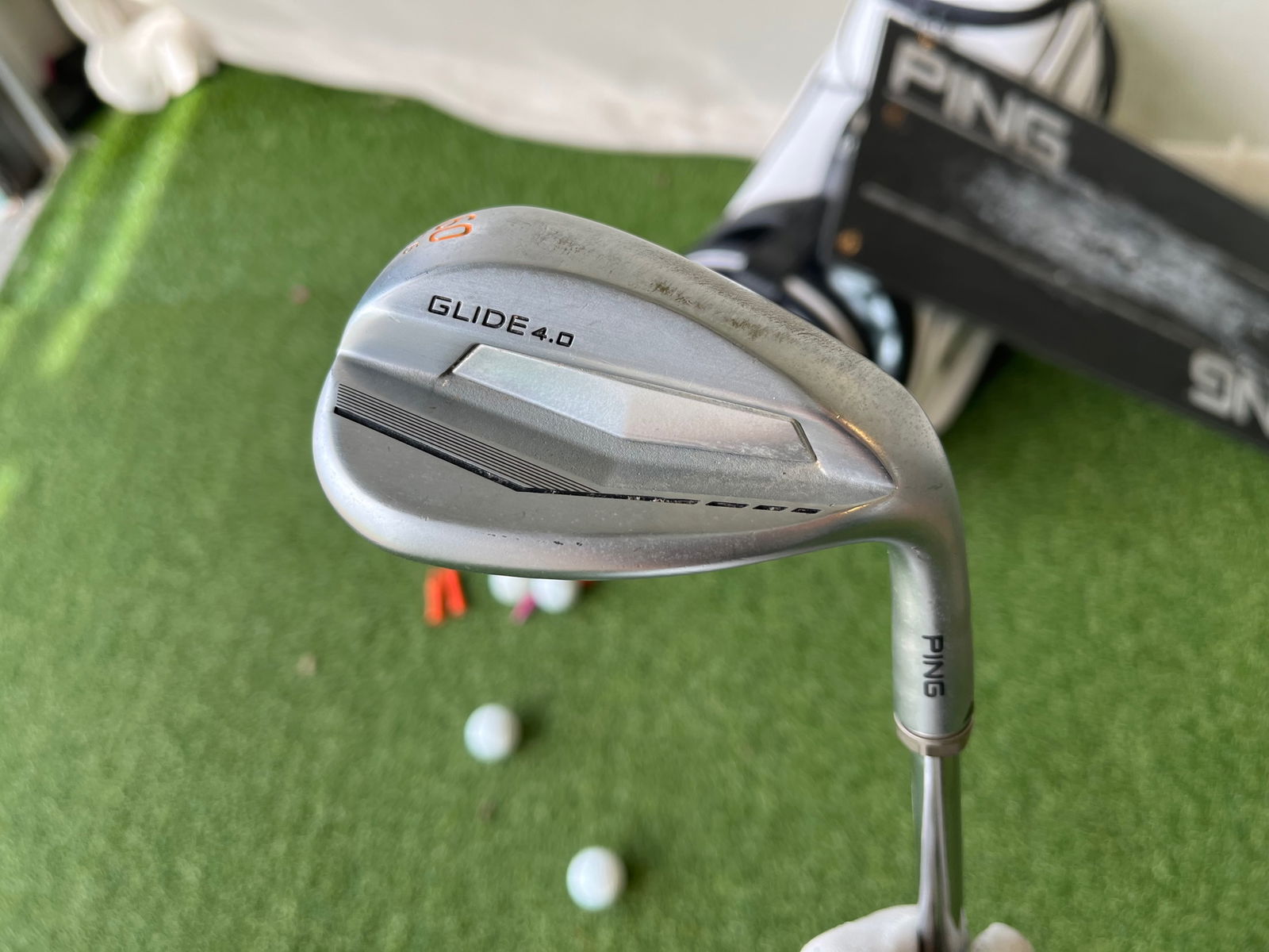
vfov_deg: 53.1
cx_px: 634
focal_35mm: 26
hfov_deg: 67.3
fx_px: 953
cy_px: 476
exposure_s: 1/307
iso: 50
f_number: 1.6
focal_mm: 5.1
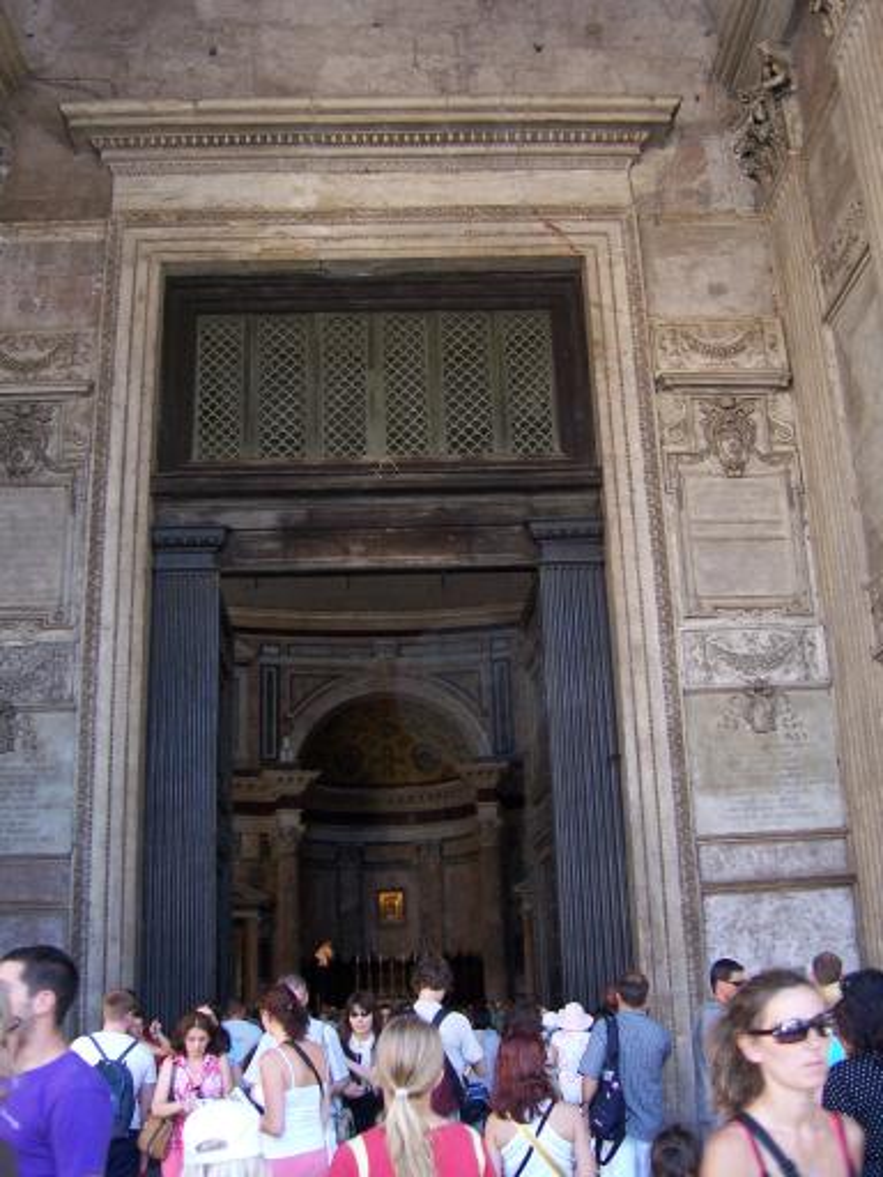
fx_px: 1224
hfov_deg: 39.7
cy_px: 588
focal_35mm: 36
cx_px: 442
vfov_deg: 51.4
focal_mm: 6
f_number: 3
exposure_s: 1/60
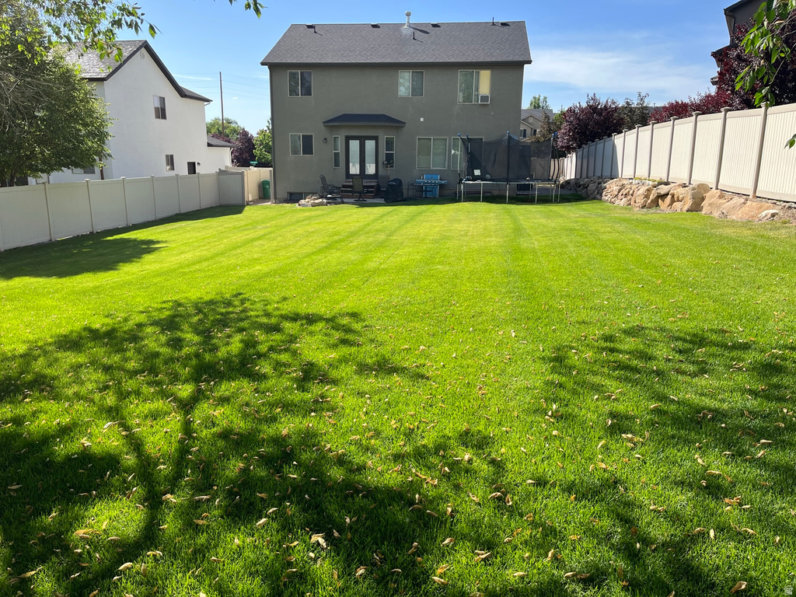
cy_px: 298
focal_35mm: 26
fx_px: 598
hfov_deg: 67.3
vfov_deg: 53.1
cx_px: 398
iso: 50
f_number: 1.6
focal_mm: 5.1
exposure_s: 1/1623
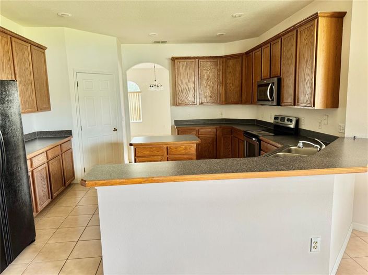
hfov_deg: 71.6
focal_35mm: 24
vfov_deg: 56.8
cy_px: 138
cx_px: 184
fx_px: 255
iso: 160
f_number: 1.78
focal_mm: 6.76
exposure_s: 1/121
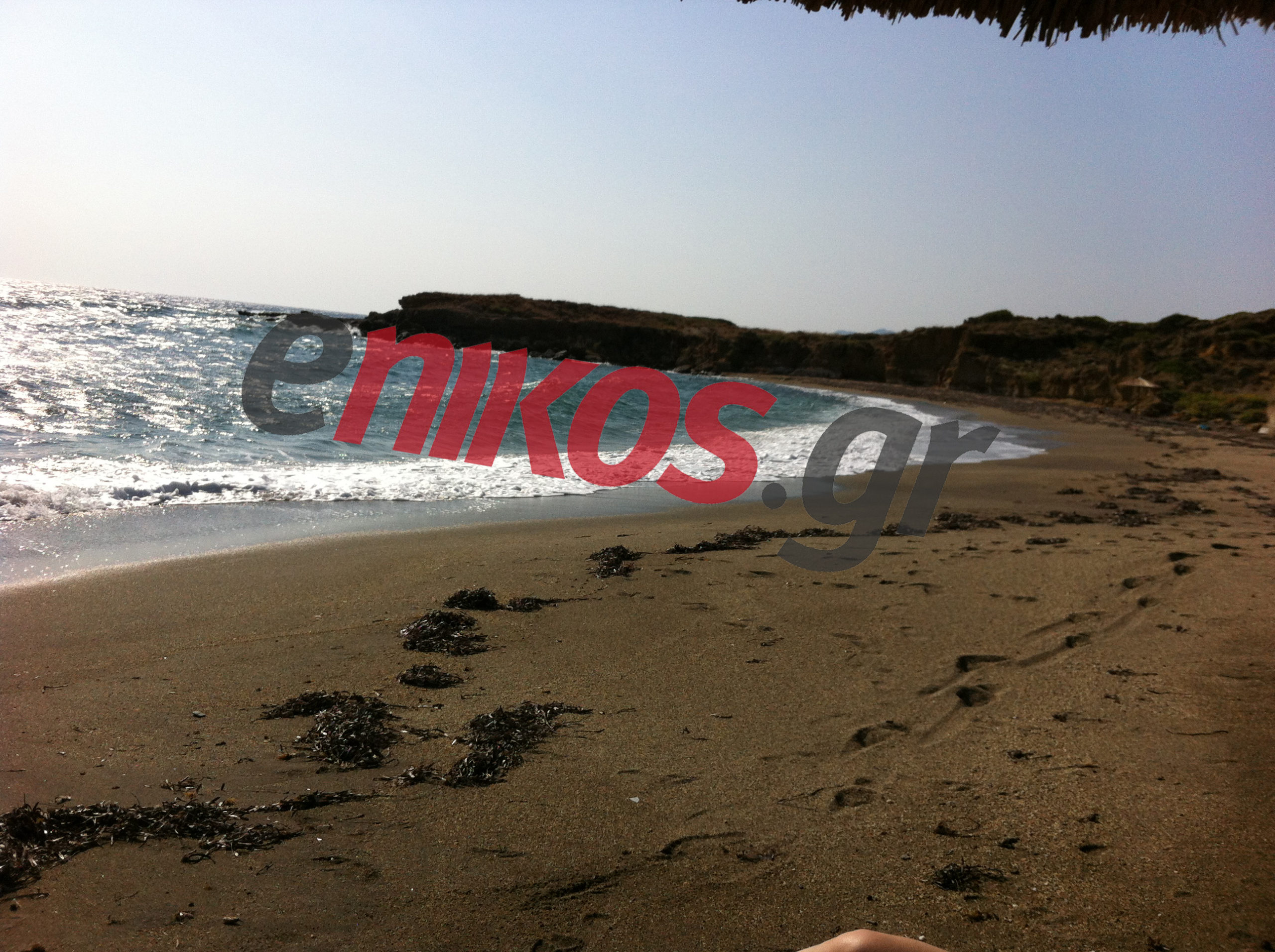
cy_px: 476
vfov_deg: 40.6
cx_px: 638
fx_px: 1287
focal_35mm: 35
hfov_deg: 52.7
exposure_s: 1/4309
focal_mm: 3.85
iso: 80
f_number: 2.8
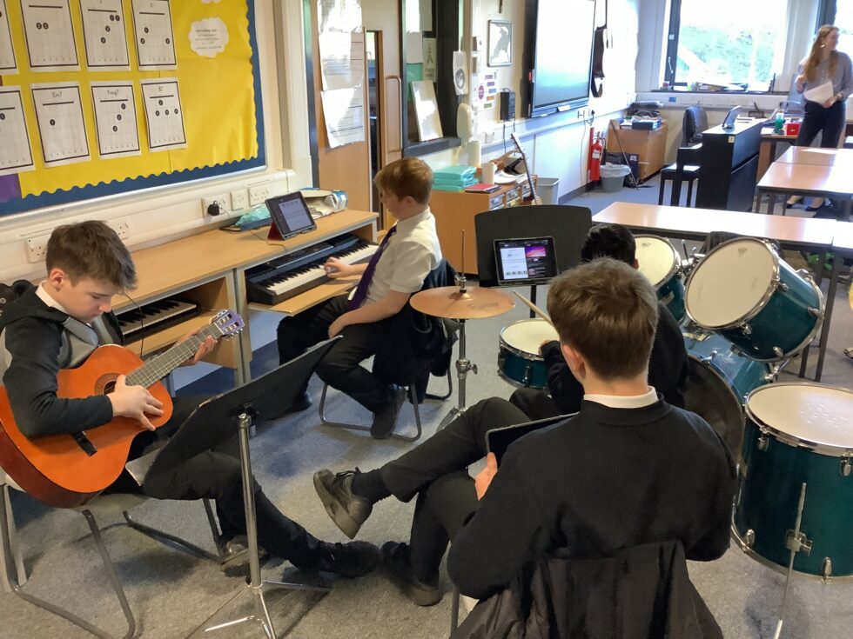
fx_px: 764
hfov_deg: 58.4
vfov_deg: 45.4
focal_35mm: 31
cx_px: 426
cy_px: 320
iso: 250
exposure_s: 1/50
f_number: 2.4
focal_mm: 3.3
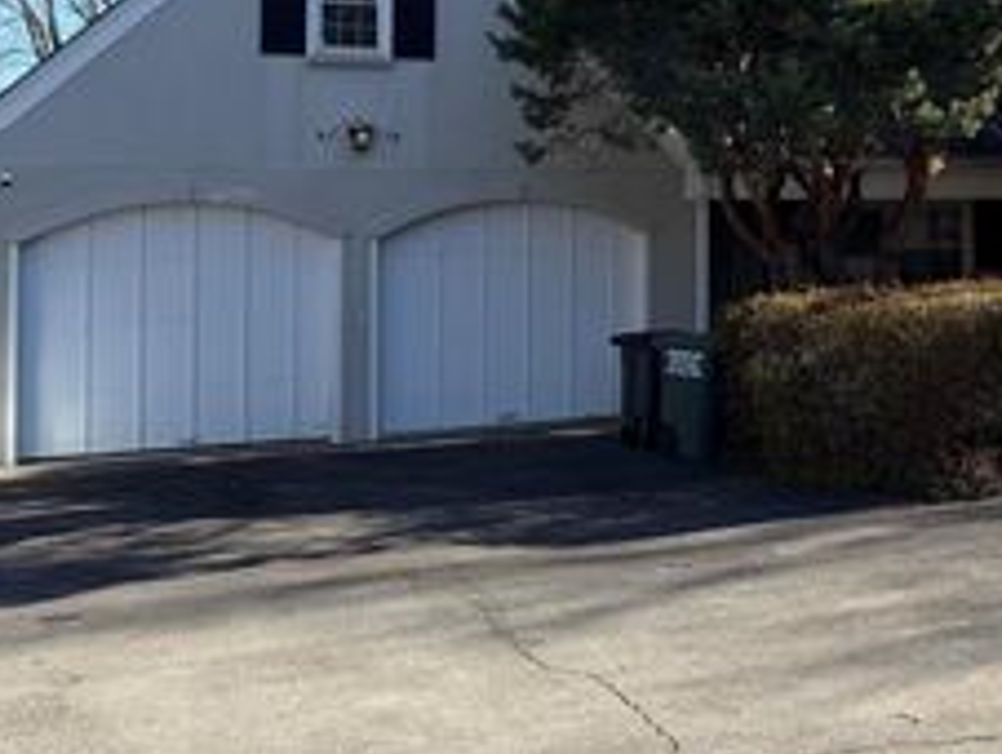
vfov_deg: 27.0
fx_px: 1536
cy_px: 149
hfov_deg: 32.1
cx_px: 1091
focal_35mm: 53
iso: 80
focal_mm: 6.76
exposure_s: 1/1812
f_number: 1.78
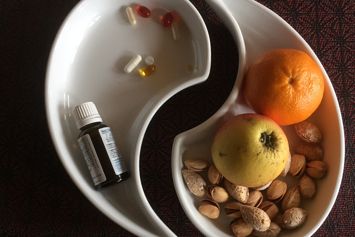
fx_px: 306
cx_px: 174
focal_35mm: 31
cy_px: 111
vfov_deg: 42.3
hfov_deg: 60.3
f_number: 2.2
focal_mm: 4.15
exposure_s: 1/33
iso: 200
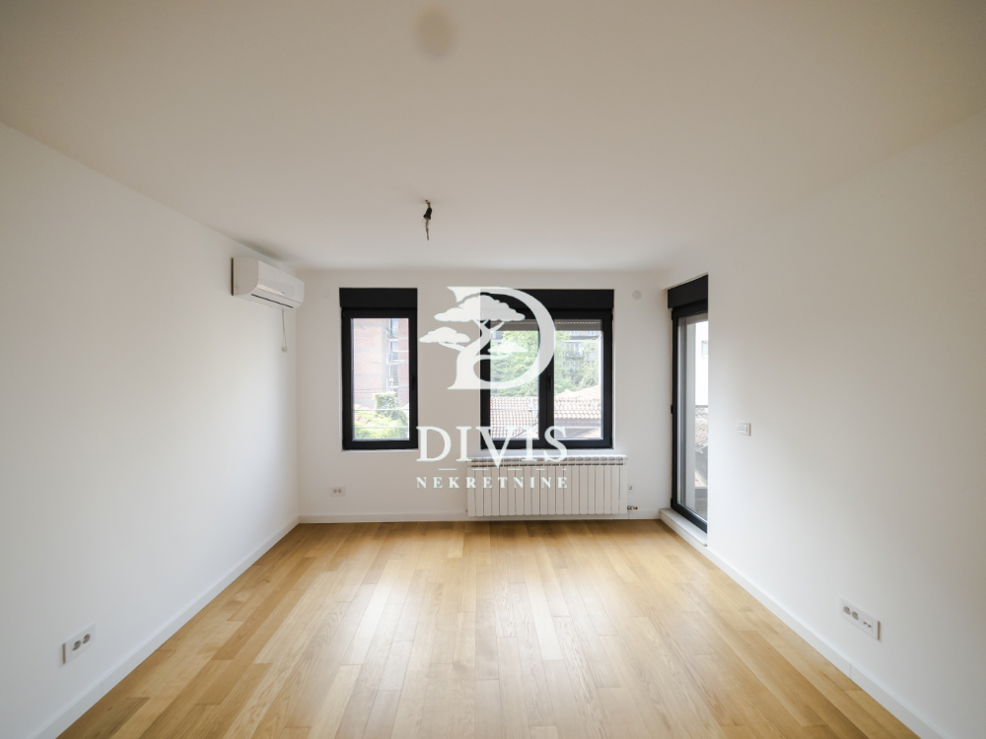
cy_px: 370
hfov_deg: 102.1
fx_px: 399
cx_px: 493
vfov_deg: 85.7
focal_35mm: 14
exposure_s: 1/200
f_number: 4
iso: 400
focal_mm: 7
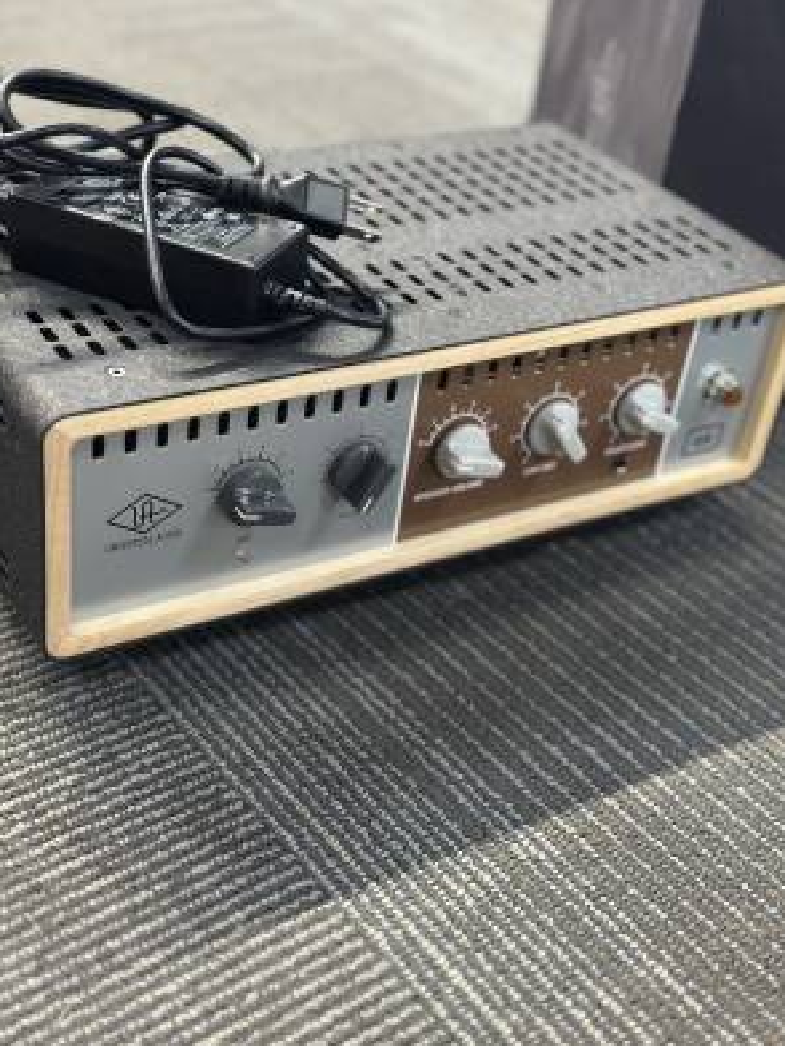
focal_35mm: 49
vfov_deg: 38.9
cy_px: 528
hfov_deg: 29.7
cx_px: 398
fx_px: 1482
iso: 200
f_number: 1.78
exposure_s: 1/60
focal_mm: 6.86
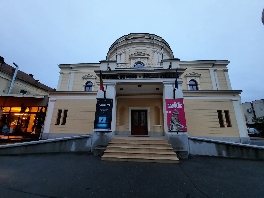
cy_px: 99
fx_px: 99
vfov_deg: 89.9
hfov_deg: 106.2
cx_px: 132
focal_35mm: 13
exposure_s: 1/25
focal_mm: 1.74
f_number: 2.2
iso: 200
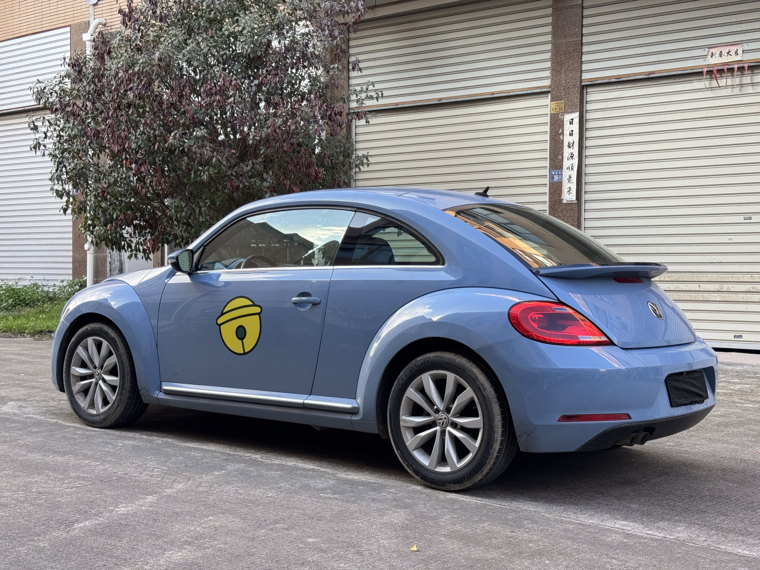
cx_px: 380
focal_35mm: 48
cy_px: 285
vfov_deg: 30.3
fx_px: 1054
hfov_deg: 39.7
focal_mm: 6.76
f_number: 1.78
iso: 64
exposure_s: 1/194
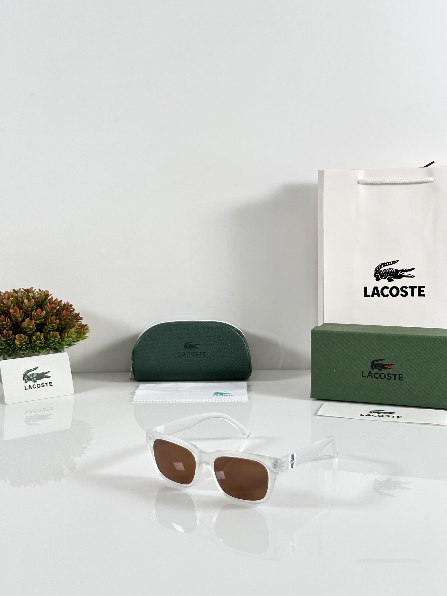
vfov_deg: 39.7
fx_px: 826
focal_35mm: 48
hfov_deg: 30.3
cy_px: 298
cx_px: 224
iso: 64
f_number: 1.78
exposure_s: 1/100
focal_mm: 6.86
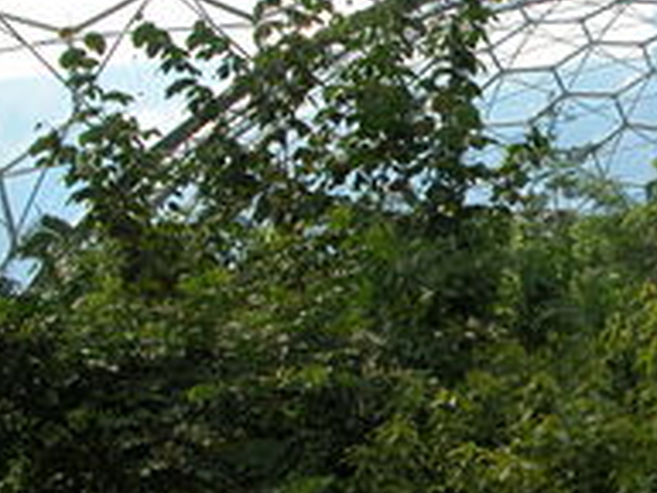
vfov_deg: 20.2
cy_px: 216
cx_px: 660
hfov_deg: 25.3
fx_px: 1386
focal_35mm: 73
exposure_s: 1/255
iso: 100
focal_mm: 8.9
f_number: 6.3
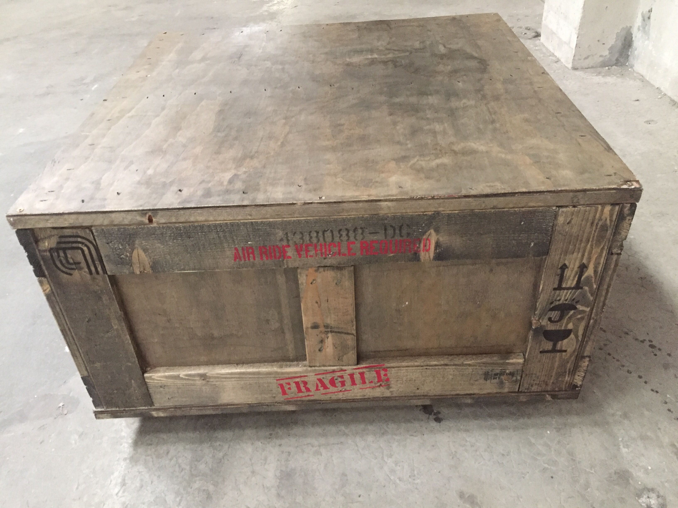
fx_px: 568
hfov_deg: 61.7
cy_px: 254
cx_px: 339
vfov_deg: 48.2
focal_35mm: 29
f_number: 2.2
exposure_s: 1/17
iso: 320
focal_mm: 4.15
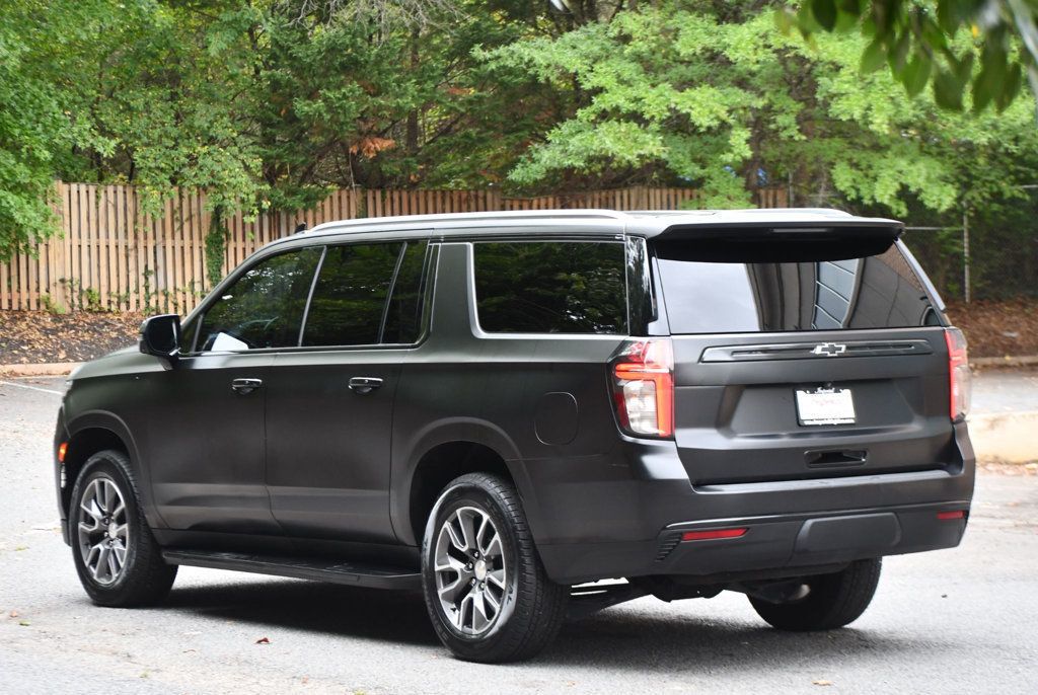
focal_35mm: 105
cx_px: 519
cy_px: 348
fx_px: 3032
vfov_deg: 13.1
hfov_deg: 19.4
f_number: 4.5
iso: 800
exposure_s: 1/250
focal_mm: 70
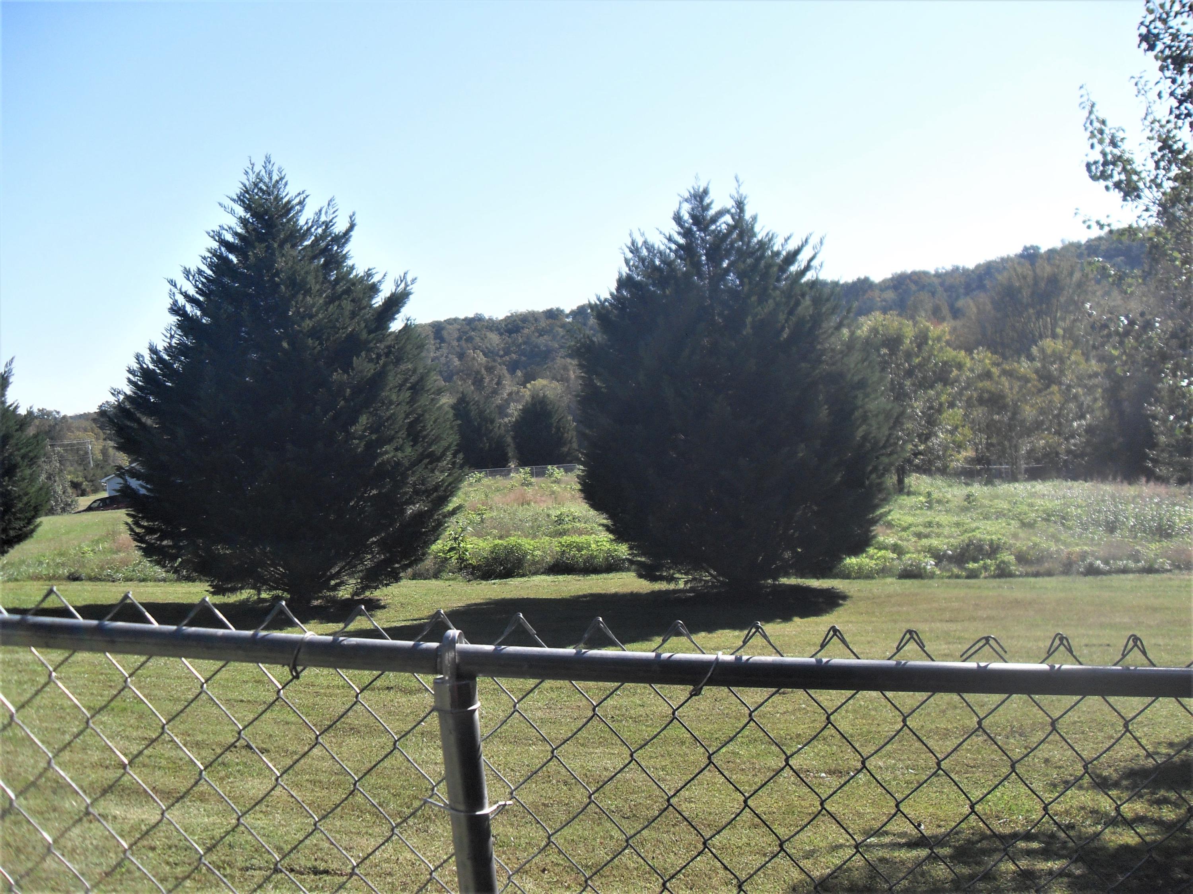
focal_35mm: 34
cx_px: 596
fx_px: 1172
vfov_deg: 41.8
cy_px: 447
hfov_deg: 54.0
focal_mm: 6.3
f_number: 7
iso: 80
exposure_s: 1/250
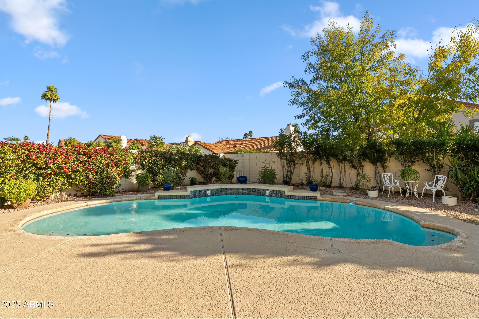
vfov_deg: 70.4
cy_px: 160
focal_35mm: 17
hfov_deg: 93.3
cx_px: 240
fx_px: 226
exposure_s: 1/400
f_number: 8
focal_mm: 17
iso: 800
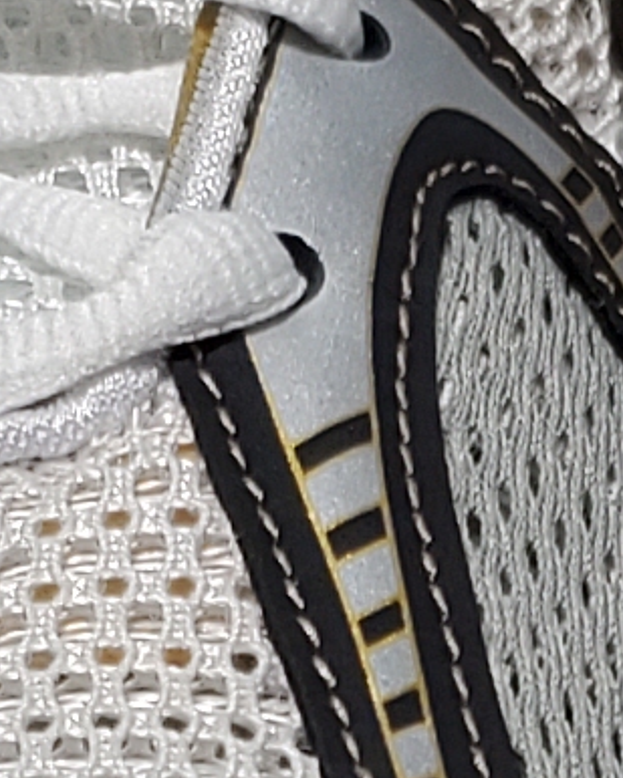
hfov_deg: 5.8
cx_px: 756
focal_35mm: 265
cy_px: 778
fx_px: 6105
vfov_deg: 7.3
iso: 50
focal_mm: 4.3
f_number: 1.5
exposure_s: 1/625
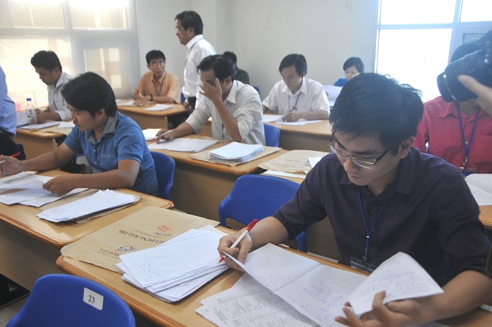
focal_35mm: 33
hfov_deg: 57.3
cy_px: 164
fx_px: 450
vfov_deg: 39.9
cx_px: 246
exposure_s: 1/50
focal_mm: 22
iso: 200
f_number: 3.8
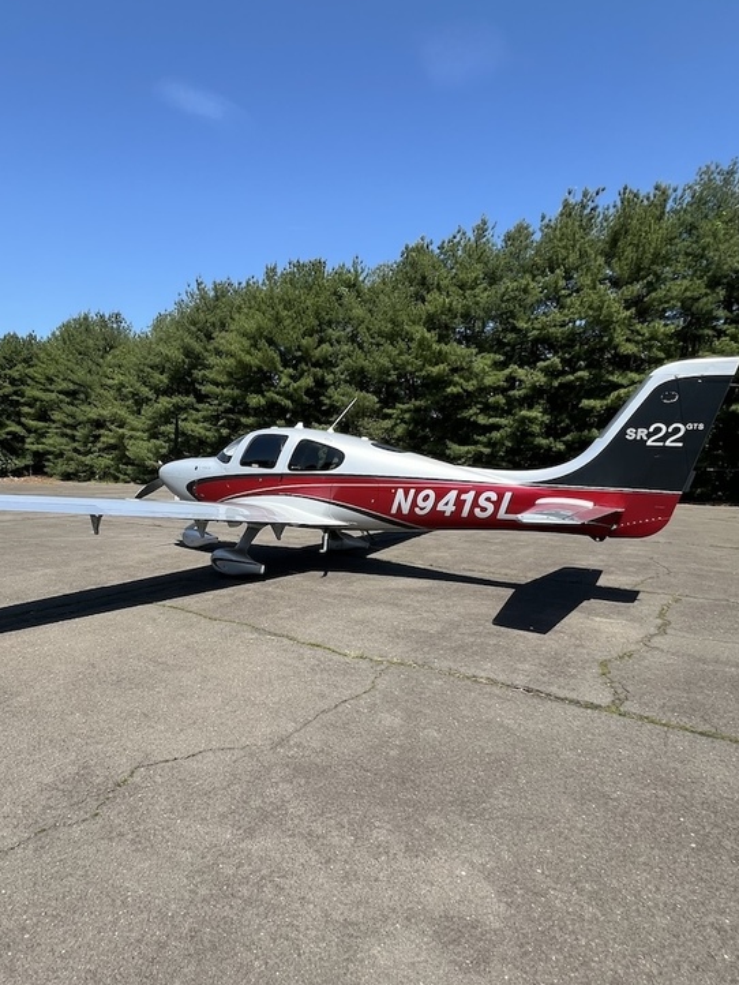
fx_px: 512
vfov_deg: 87.5
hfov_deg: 70.3
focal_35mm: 18
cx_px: 271
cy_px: 539
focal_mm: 1.57
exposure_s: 1/1085
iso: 32
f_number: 1.8
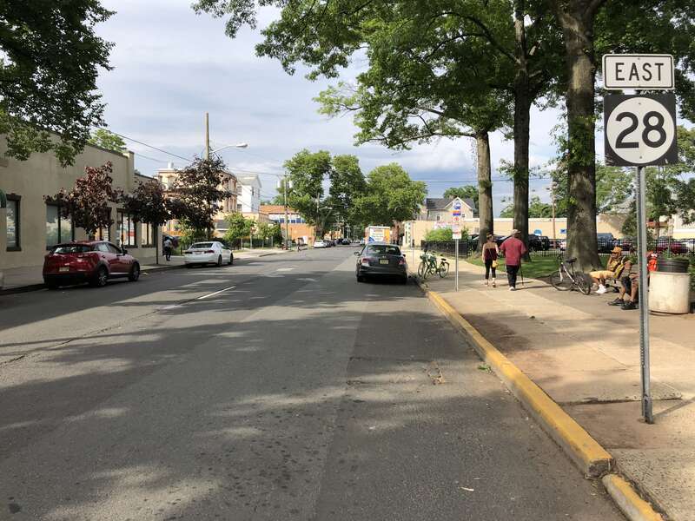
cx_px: 348
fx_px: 562
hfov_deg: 63.4
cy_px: 260
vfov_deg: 49.7
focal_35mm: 28
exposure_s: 1/1185
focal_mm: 4
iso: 20
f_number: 1.8
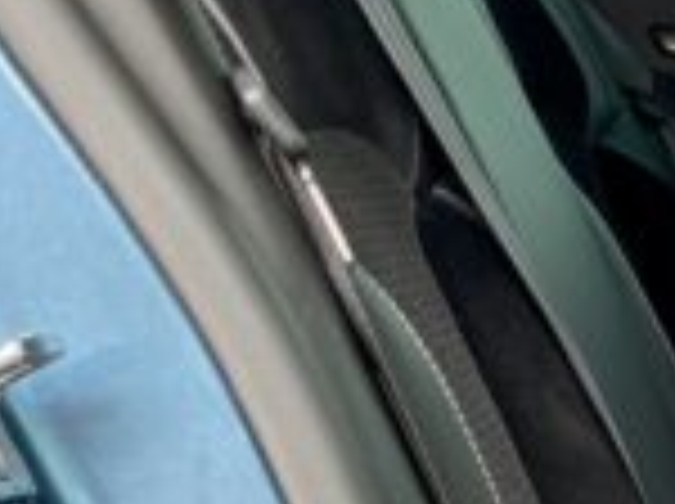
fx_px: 2706
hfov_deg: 13.0
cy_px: 351
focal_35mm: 139
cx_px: 1188
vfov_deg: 10.6
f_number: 1.6
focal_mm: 4.2
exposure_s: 1/121
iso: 40
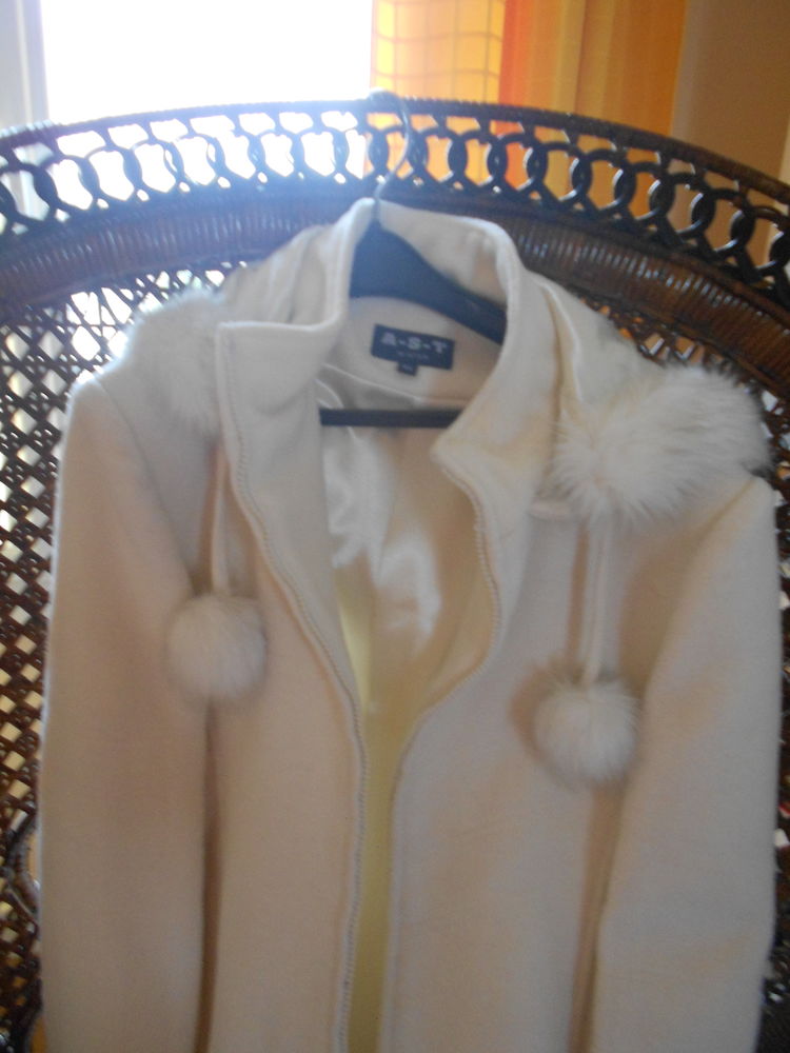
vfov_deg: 67.3
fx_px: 791
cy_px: 526
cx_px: 395
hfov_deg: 53.1
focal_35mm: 26
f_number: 3.2
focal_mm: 4.6
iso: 320
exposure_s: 1/30
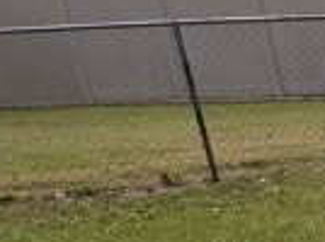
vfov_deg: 7.1
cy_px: 840
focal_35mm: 176
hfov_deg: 8.7
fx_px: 1649
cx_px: 1060
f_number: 1.7
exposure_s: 1/1576
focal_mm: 6.3
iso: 12
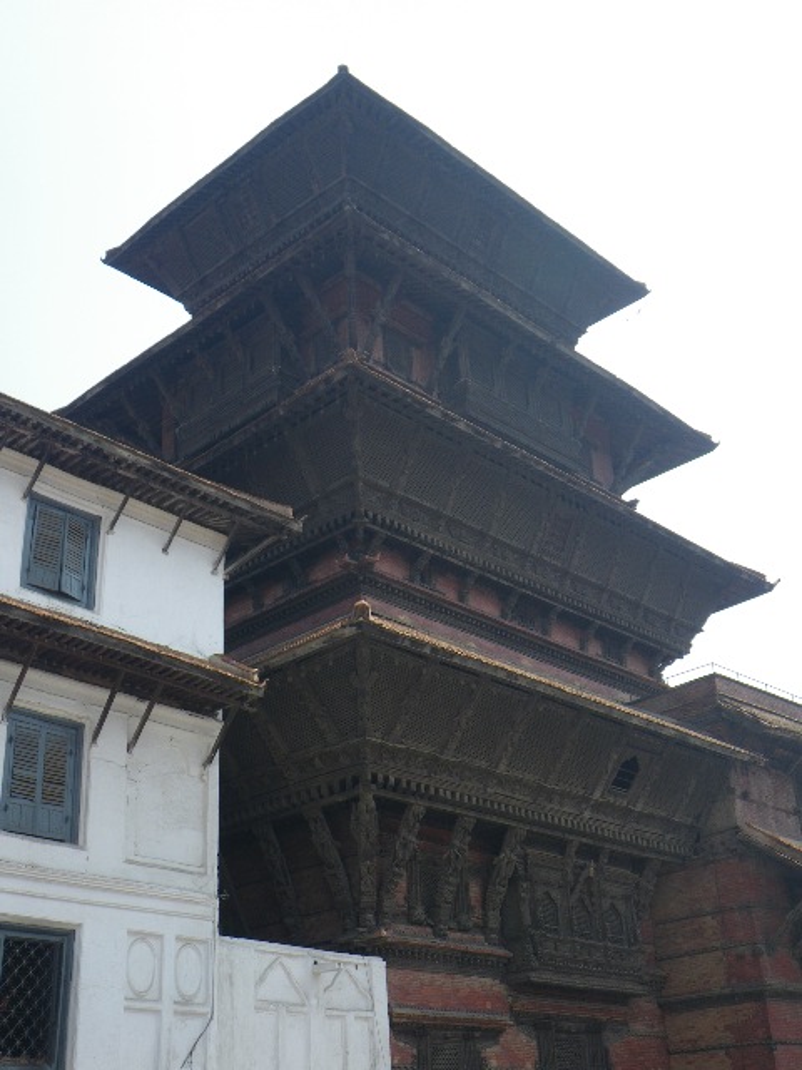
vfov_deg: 44.8
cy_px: 535
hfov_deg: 34.3
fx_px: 1297
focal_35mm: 42
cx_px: 401
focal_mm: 7.5
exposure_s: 1/160
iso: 50
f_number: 5
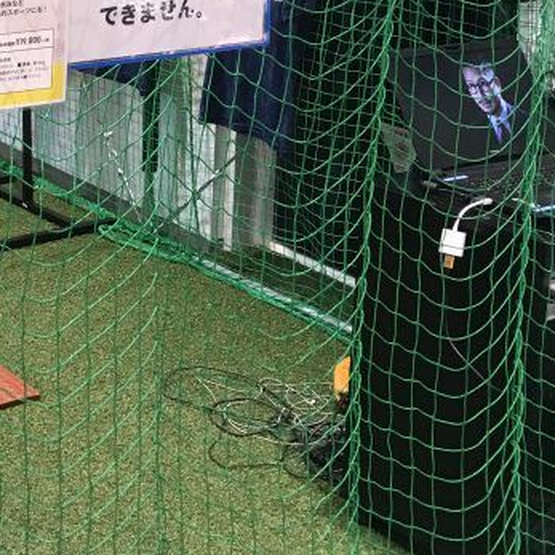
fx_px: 1324
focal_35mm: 73
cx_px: -2
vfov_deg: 22.9
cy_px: 19
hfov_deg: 22.7
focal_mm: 3.99
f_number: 1.8
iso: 40
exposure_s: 1/17
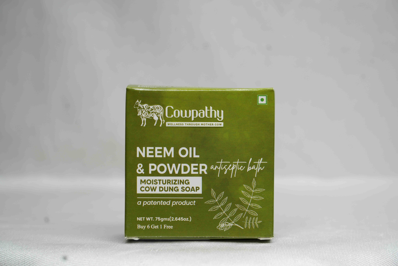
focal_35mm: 105
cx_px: 199
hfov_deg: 19.5
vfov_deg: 13.0
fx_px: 1161
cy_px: 133
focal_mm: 105
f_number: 5.6
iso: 250
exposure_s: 1/60
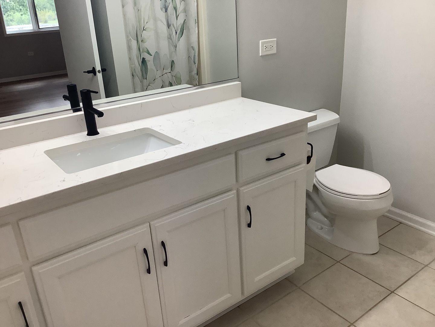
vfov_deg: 45.4
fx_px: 390
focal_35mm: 31
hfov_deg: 58.4
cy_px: 164
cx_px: 218
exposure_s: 1/120
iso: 80
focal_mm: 3.3
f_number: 2.4
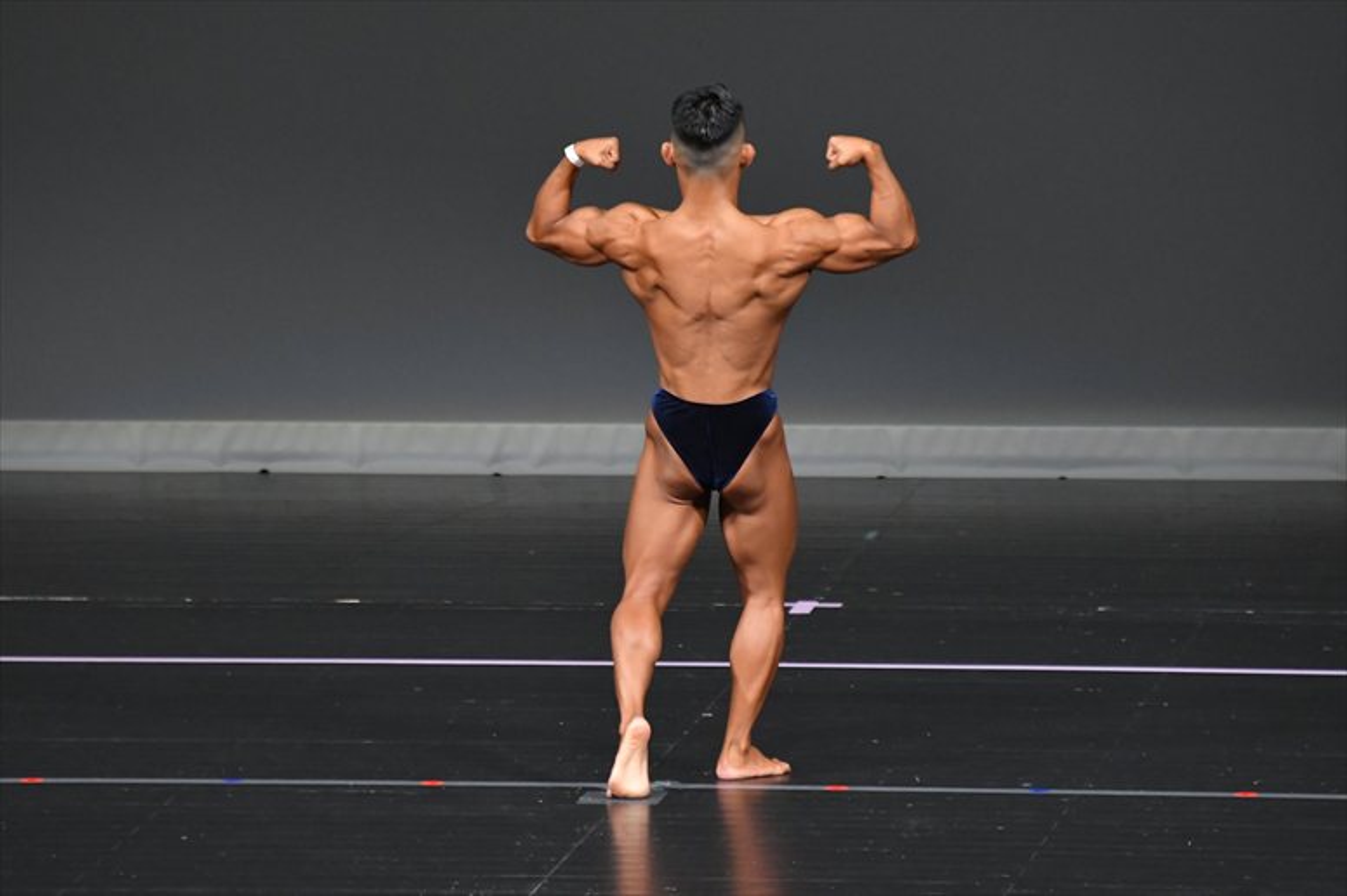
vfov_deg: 3.7
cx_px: 674
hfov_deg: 5.5
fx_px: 14025
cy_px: 448
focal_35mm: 375
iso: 4000
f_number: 5.6
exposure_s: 1/400
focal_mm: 250
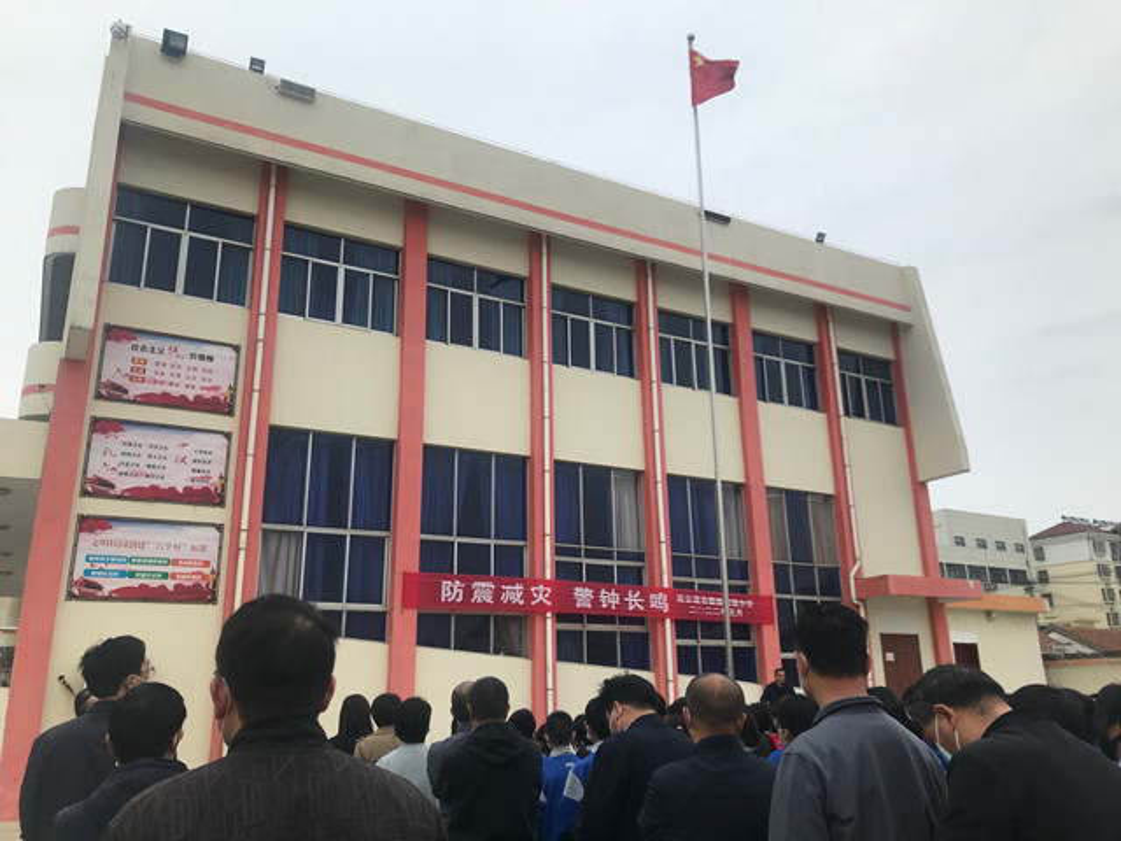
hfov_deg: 63.4
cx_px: 560
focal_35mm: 28
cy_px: 420
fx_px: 907
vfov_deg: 49.7
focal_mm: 3.99
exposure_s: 1/1294
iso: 20
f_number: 1.8
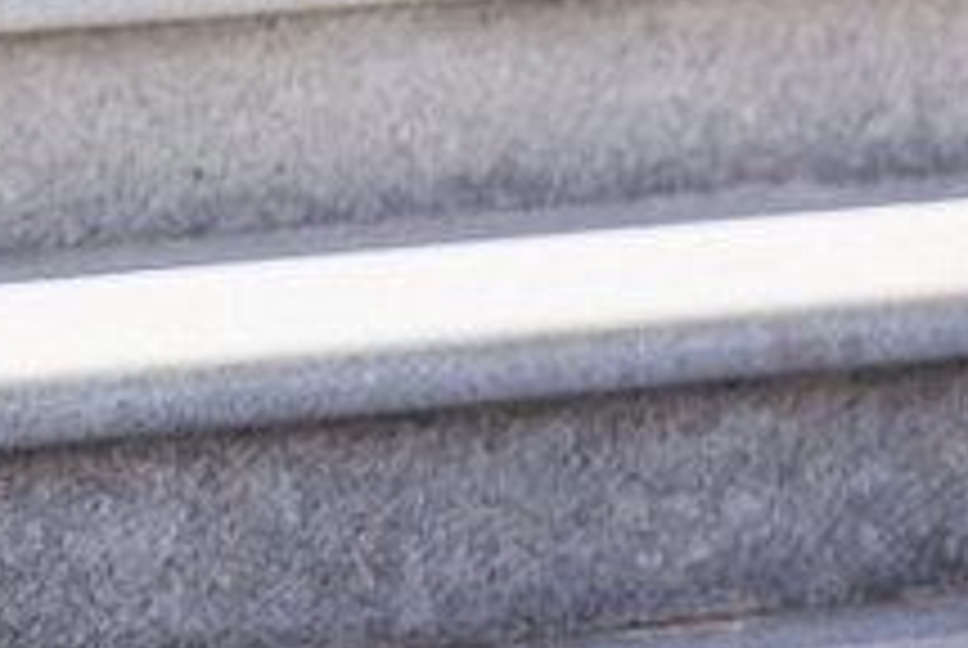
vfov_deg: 3.9
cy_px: -718
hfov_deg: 5.7
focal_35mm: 346
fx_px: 9316
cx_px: -1324
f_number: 5
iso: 250
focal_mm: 62
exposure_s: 1/400
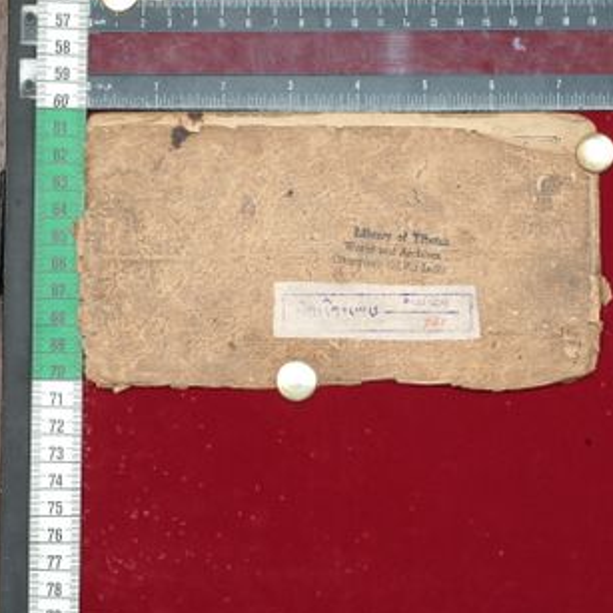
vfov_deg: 13.9
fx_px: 2519
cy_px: 326
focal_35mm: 126
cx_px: 361
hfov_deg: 13.9
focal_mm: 59
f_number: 13
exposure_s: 1/20
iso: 160
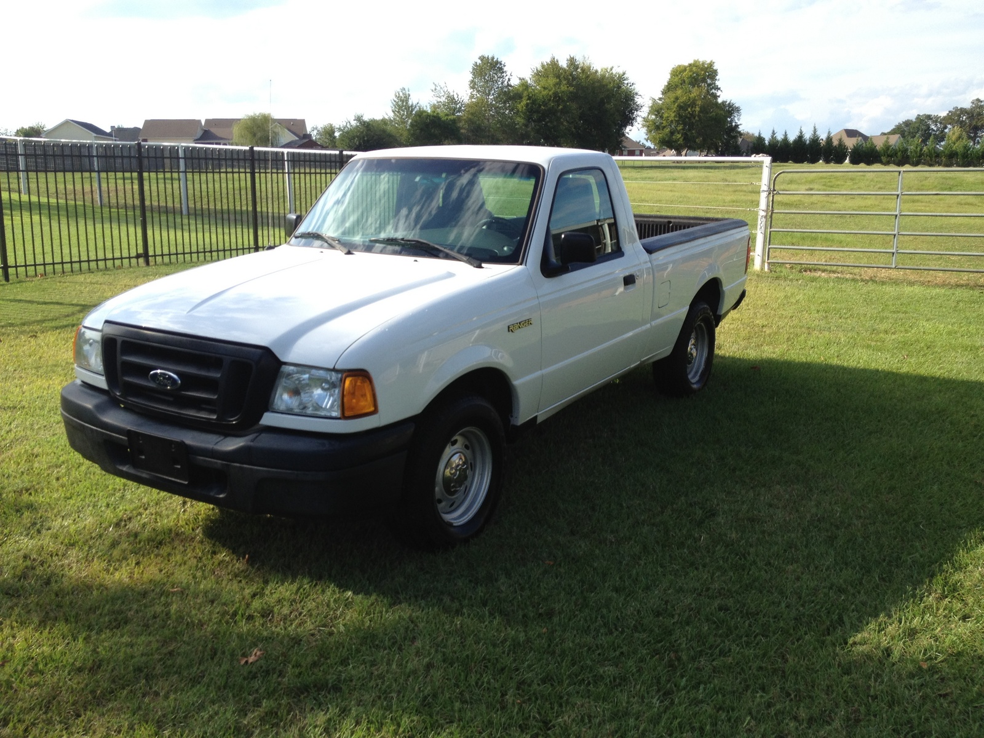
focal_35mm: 35
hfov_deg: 52.6
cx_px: 492
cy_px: 369
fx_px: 995
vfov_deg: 40.7
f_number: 2.4
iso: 64
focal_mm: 4.28
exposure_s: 1/890
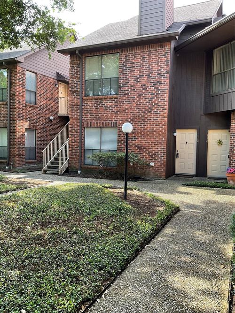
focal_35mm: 29
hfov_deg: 48.2
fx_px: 263
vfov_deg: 61.7
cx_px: 118
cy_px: 156
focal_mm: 3
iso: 25
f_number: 1.8
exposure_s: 1/122
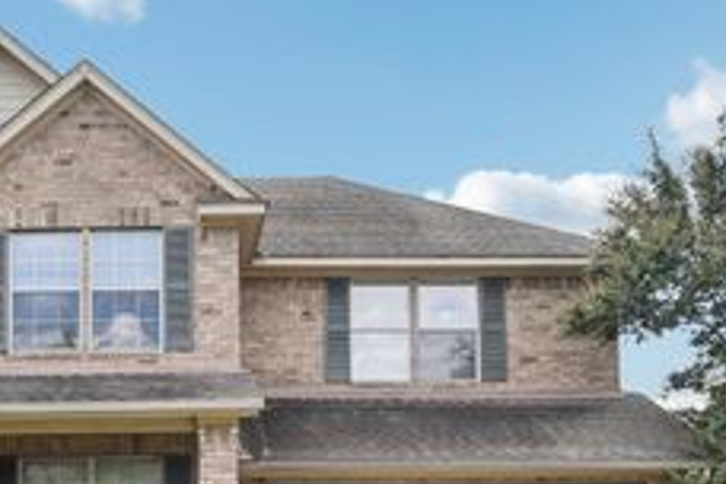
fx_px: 928
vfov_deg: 28.0
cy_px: 451
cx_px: 182
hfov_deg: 41.5
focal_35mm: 46
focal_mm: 14
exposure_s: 1/320
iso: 400
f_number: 8
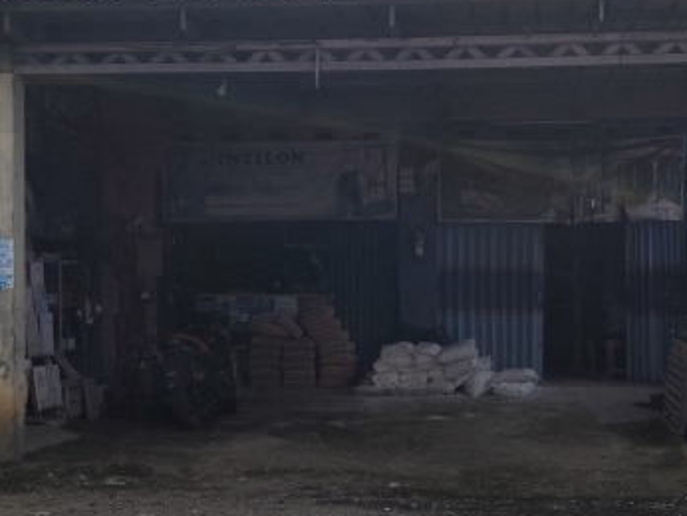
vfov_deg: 21.6
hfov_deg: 28.5
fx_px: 1350
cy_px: 292
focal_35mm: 68
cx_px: 379
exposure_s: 1/2492
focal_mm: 6.19
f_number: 1.65
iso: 50
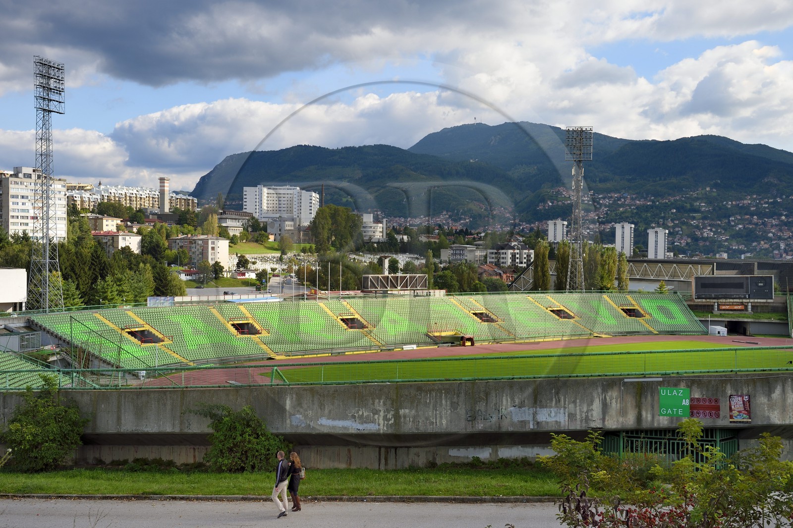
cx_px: 396
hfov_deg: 50.7
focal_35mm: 38
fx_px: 837
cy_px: 264
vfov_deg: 35.0
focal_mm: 38
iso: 200
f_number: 10
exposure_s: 1/250
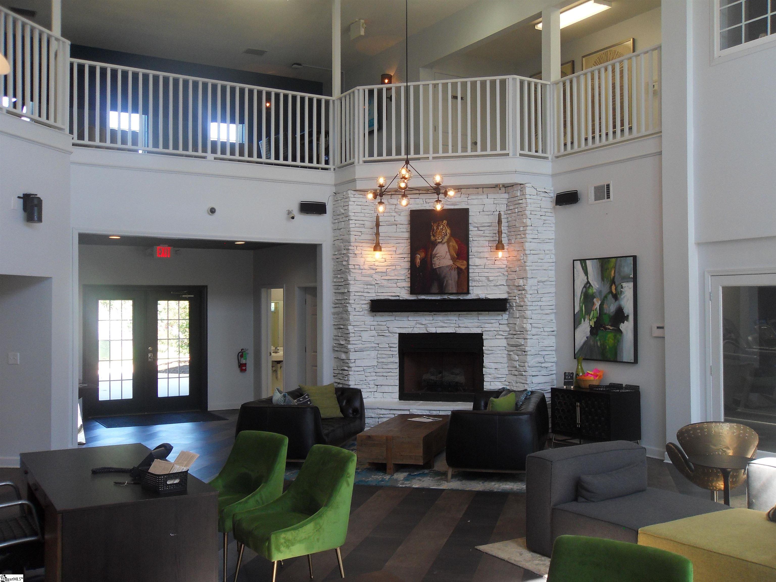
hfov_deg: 52.6
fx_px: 785
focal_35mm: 35
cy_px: 291
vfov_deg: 40.7
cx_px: 388
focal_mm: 6.3
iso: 100
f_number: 3.5
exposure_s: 1/45
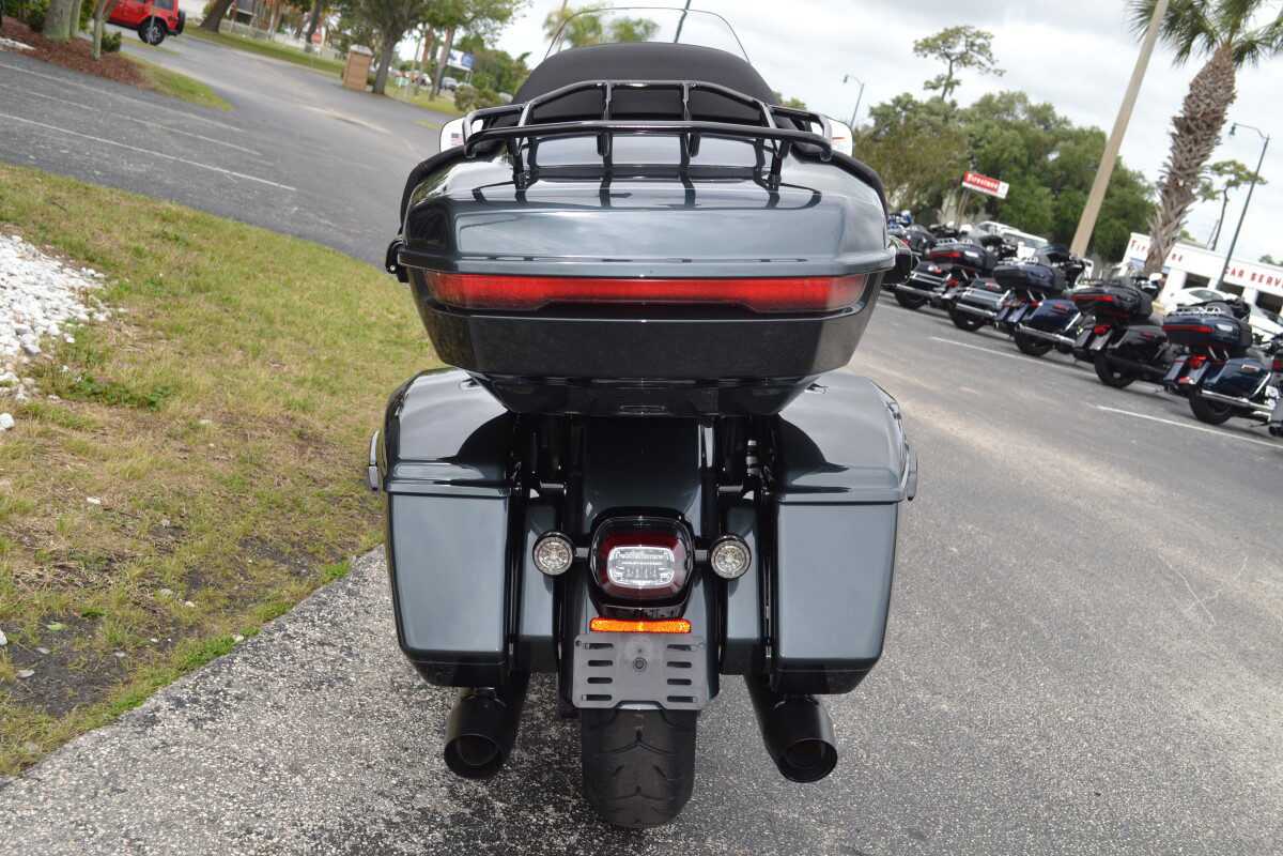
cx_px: 642
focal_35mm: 36
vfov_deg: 36.9
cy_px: 428
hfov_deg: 53.1
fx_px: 1283
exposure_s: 1/200
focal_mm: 24
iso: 100
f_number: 7.1
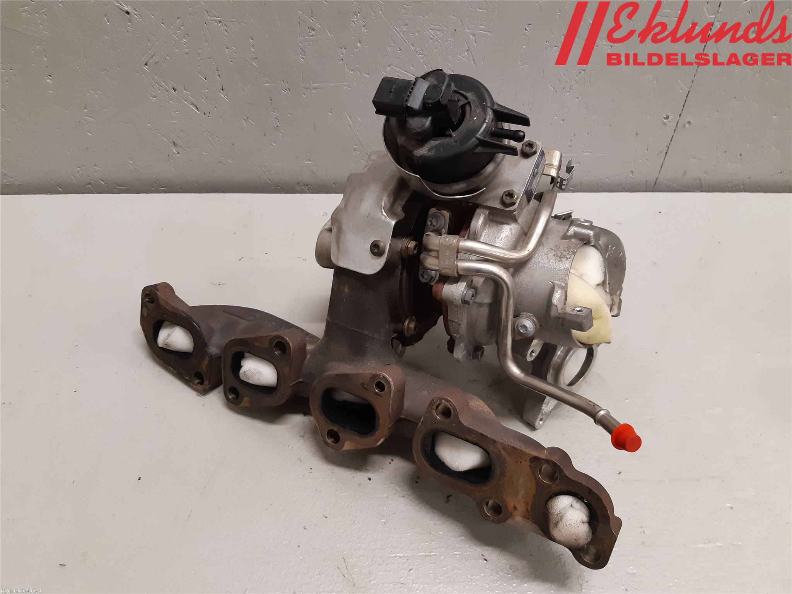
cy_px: 297
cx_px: 396
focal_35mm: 26
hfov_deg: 67.3
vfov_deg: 53.1
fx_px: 595
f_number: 1.7
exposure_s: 1/50
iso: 200
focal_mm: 3.93
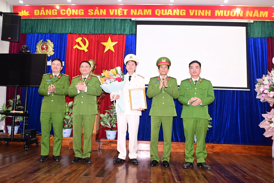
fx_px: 229
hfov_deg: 61.9
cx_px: 137
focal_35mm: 30
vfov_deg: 43.7
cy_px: 92
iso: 1250
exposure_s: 1/200
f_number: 3.5
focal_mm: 20
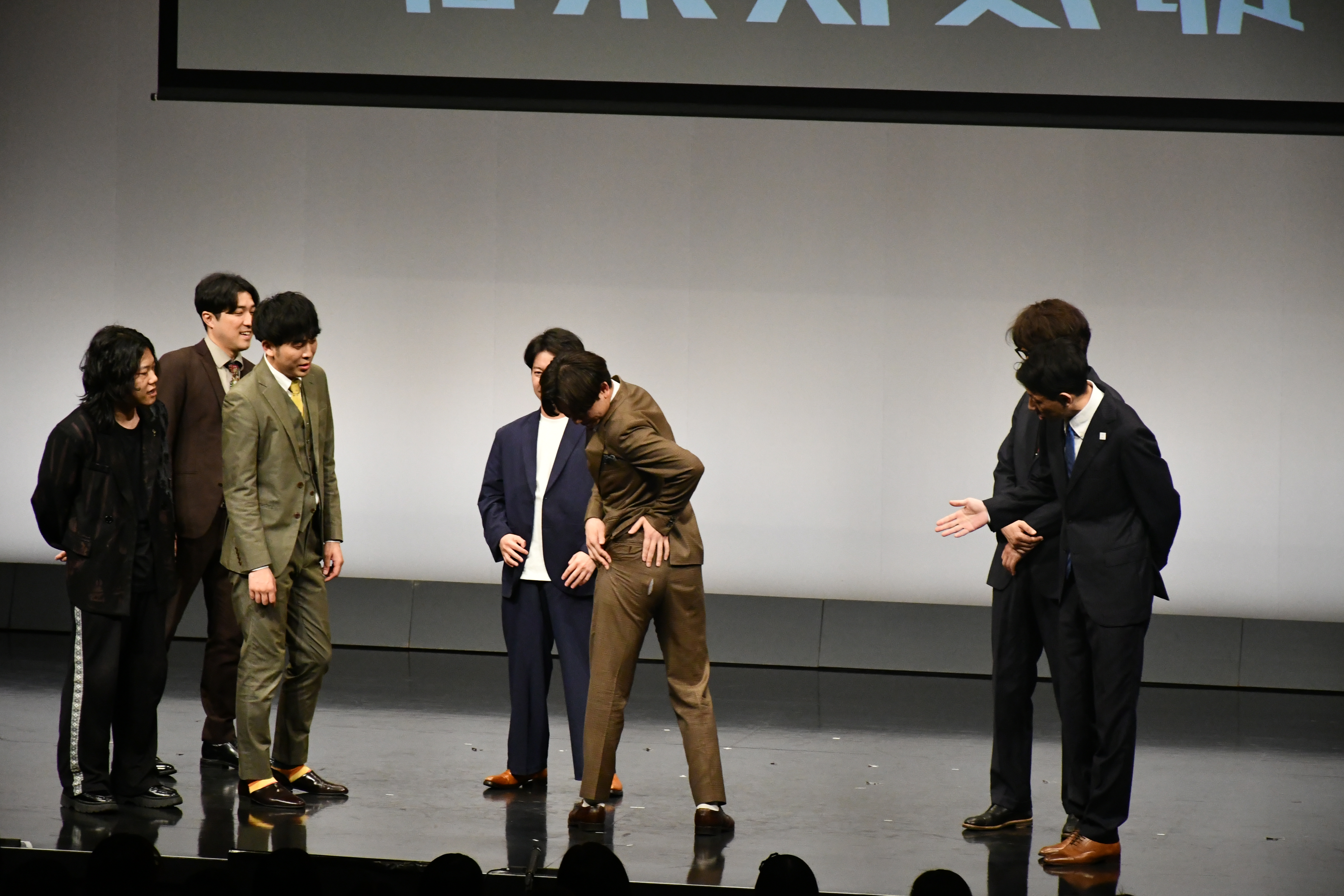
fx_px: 5600
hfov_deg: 13.7
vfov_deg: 9.1
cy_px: 448
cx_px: 672
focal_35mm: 150
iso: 4500
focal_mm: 100
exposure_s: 1/640
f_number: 6.3
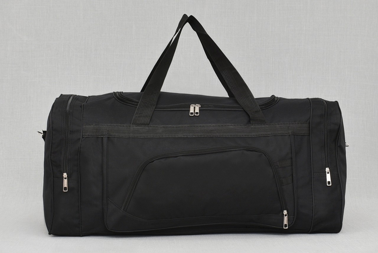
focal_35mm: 40
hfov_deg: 47.9
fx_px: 426
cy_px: 126
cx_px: 189
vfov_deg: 33.1
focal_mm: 27
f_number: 5.6
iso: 100
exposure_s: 1/60
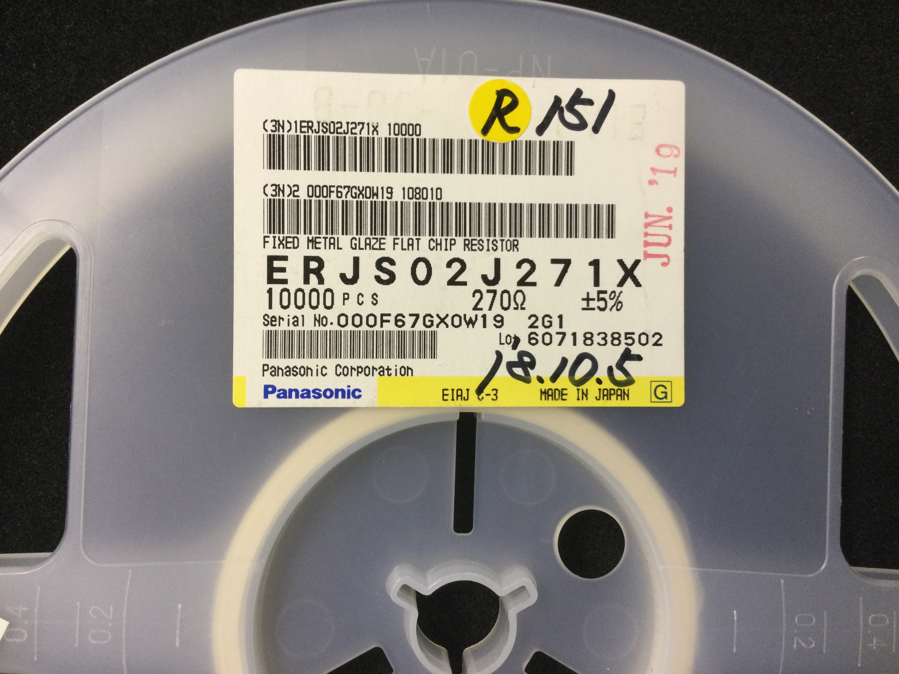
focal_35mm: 31
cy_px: 337
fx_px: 805
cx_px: 450
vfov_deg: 45.4
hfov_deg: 58.4
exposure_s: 1/33
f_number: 2.4
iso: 64
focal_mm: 3.3
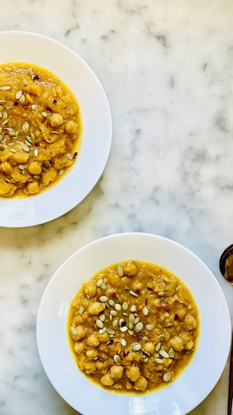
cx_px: 76
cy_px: 215
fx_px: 746
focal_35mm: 68
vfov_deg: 31.0
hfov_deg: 17.7
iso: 64
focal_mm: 6
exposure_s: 1/120
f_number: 2
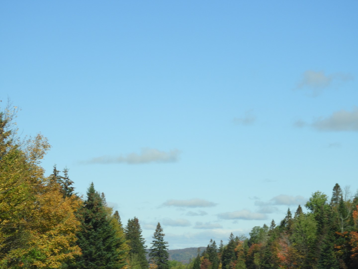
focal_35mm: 125
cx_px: 179
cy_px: 134
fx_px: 1293
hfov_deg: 15.8
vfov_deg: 11.9
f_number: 5
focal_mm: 22.4
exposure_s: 1/500
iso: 100
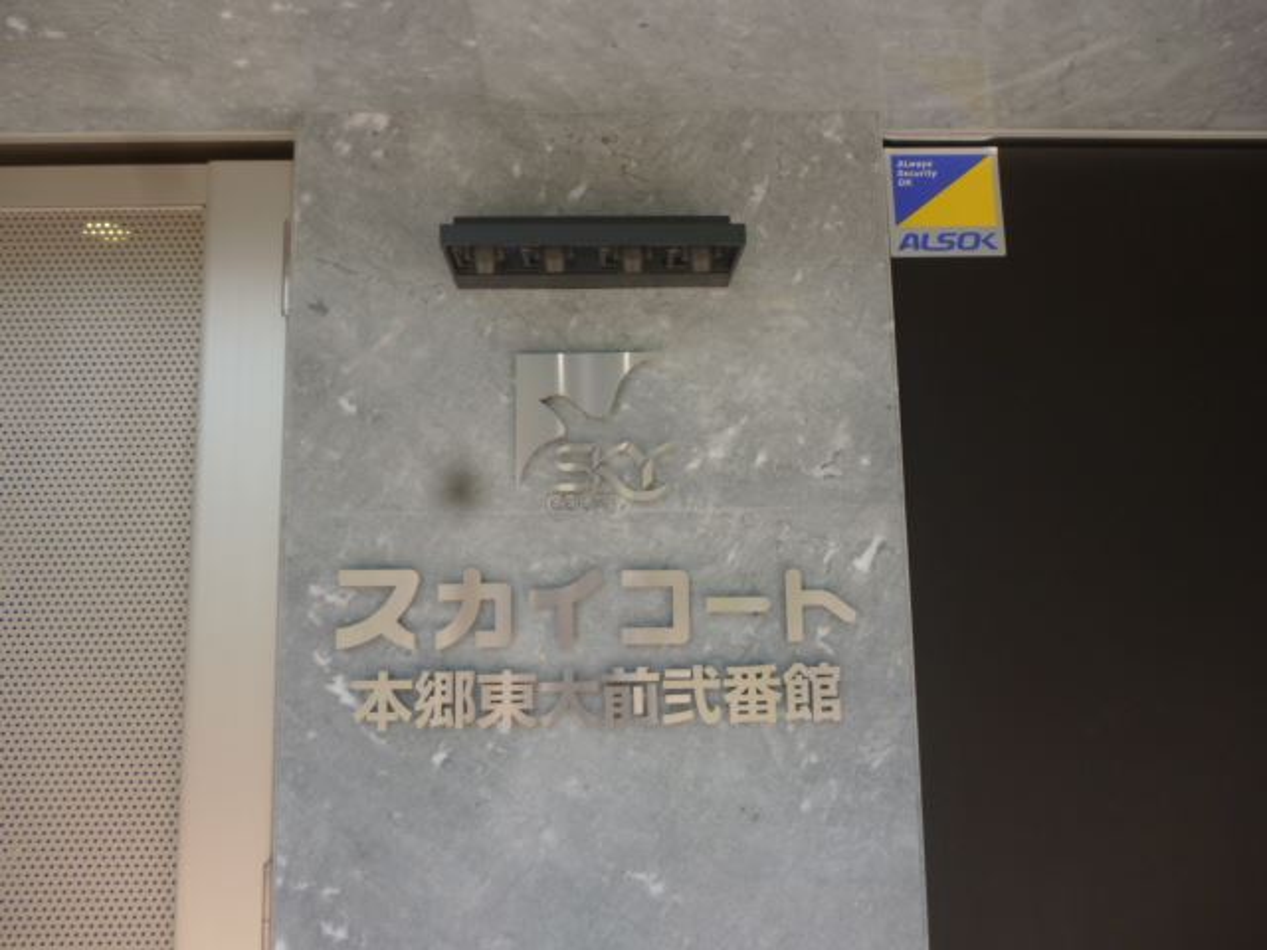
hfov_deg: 63.4
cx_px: 634
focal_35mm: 28
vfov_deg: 49.7
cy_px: 475
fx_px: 1025
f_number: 3.1
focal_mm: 5
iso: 100
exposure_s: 1/250
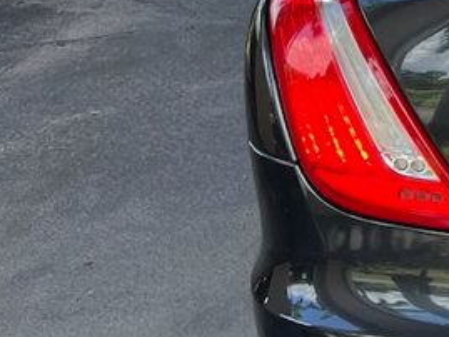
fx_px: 1285
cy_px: 32
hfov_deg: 16.2
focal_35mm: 99
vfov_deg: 14.8
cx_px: 843
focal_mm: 5.7
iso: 50
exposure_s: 1/466
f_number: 1.5
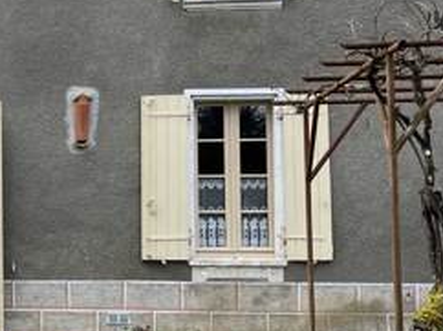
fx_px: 1099
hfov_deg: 21.4
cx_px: -62
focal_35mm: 86
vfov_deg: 17.1
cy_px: 172
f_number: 1.6
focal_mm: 5.1
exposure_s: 1/737
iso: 50
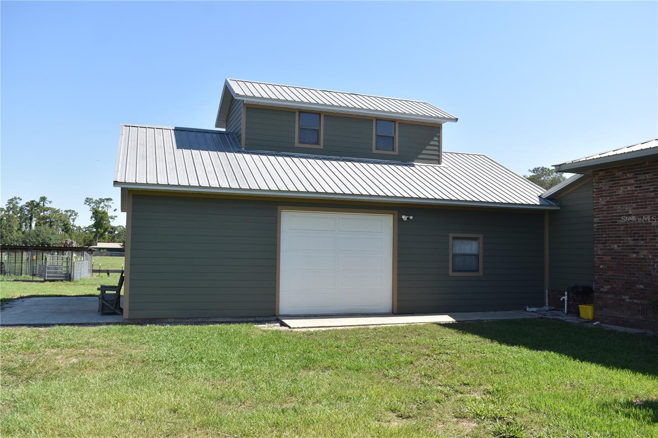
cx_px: 329
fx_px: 548
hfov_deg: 61.9
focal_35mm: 30
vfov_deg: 43.6
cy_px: 219
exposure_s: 1/250
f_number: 8
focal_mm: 20
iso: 110
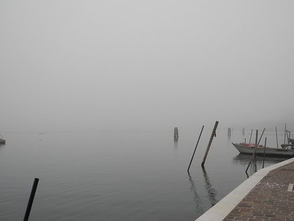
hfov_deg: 48.9
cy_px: 138
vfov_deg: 37.5
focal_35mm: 38
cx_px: 158
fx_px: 323
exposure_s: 1/250
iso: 251
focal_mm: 6
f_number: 2.8
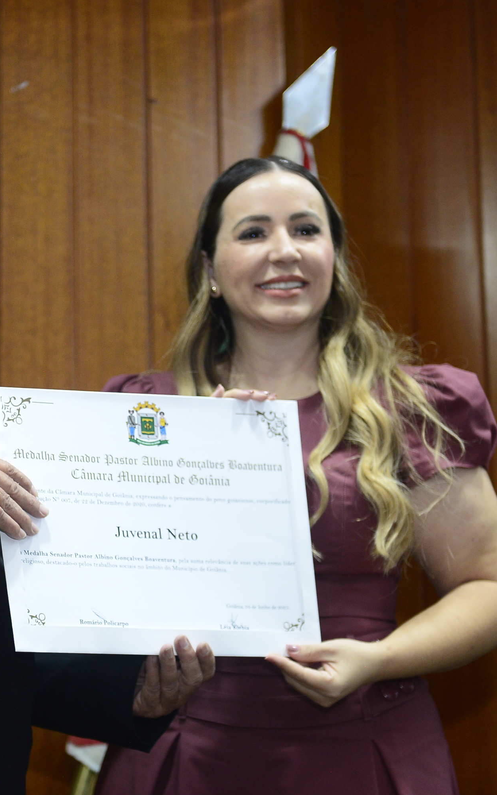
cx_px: 91
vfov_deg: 21.9
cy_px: 398
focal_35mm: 95
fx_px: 2059
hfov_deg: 13.7
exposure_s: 1/125
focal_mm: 62
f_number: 2.8
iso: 2000
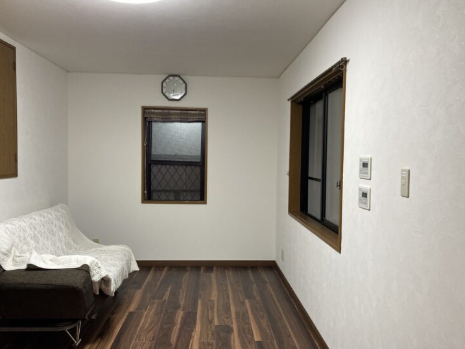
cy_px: 175
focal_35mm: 30
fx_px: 403
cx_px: 232
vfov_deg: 46.8
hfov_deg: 60.0
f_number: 1.8
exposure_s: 1/60
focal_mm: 3.99
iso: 100
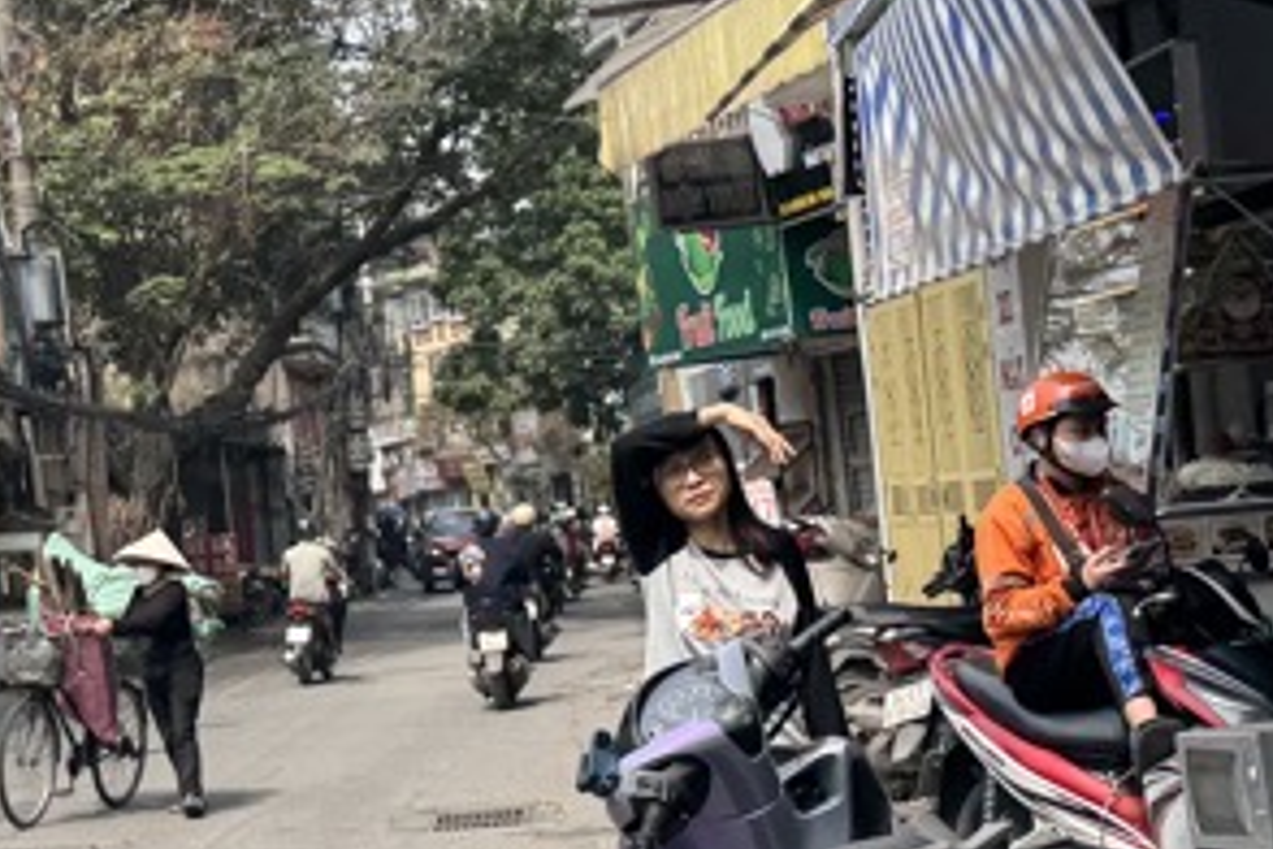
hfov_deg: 22.9
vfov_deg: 15.7
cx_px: 186
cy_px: 433
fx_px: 3076
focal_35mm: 87
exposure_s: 1/3413
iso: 80
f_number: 1.78
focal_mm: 6.76
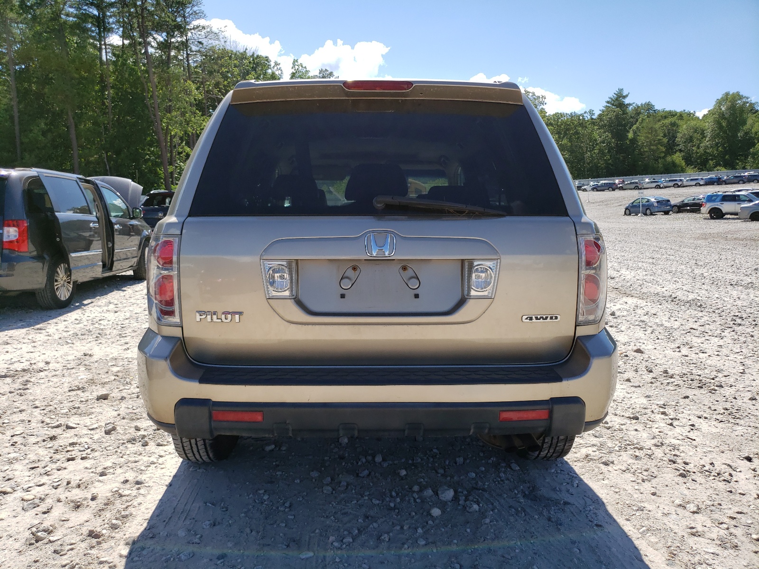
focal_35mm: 26
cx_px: 380
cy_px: 284
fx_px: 570
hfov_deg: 67.3
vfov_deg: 53.1
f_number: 1.5
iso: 50
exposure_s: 1/2500
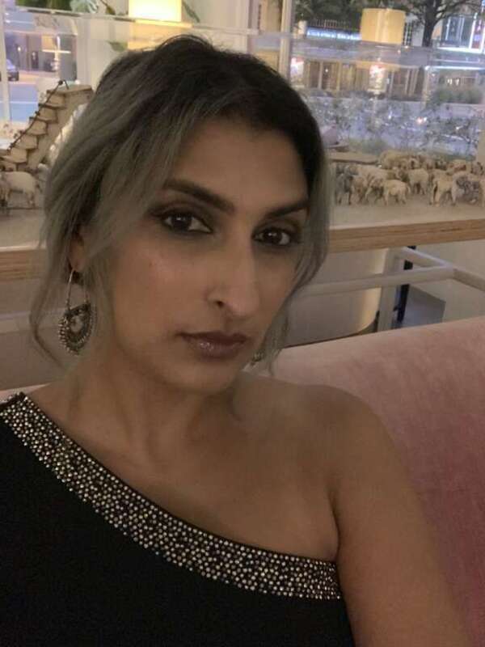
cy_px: 324
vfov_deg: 56.8
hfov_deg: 44.2
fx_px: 598
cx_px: 242
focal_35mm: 32
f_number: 2.2
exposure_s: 1/15
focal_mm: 2.87
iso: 1600
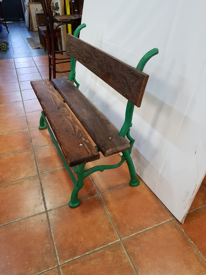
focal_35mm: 26
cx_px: 103
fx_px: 206
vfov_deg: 67.3
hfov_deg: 53.1
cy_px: 138
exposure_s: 1/33
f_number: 1.7
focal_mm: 4.2
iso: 200
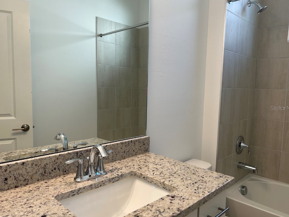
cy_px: 108
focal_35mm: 27
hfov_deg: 65.3
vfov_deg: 51.4
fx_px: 225
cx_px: 148
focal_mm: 5.7
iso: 32
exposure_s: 1/126
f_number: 1.5
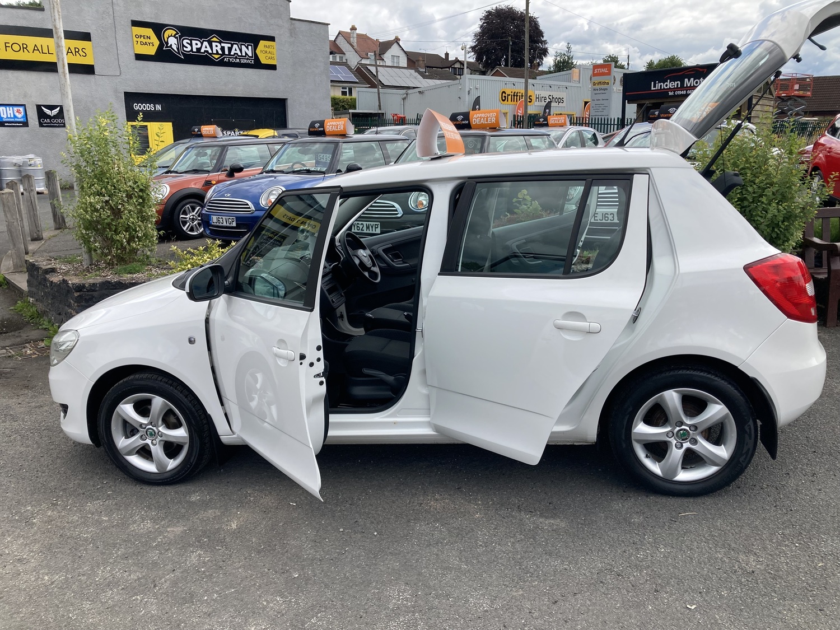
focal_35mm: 28
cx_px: 420
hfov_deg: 63.4
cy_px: 315
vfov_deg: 49.7
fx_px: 679
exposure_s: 1/1499
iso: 20
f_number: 1.8
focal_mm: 3.99
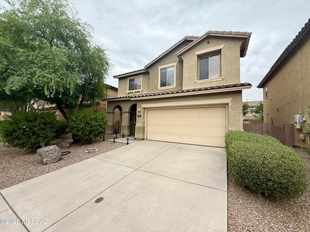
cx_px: 155
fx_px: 125
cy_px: 116
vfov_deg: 85.7
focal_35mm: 14
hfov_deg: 102.1
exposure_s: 1/644
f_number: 2.2
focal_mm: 2.22
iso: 64
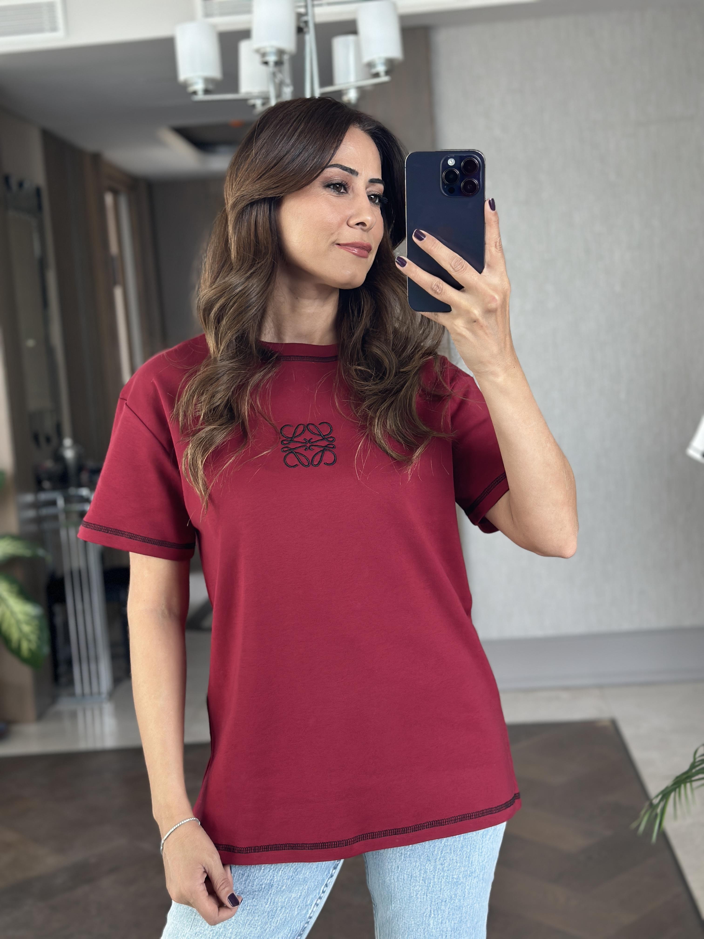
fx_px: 1302
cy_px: 470
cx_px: 352
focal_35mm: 48
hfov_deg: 30.3
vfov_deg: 39.7
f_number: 1.78
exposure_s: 1/88
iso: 125
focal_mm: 6.86
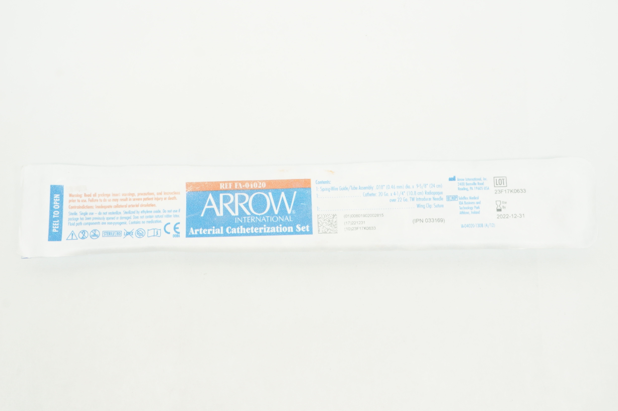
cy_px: 206
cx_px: 309
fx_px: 669
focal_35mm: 39
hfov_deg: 49.6
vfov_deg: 34.1
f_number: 10
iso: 400
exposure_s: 1/15
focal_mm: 26
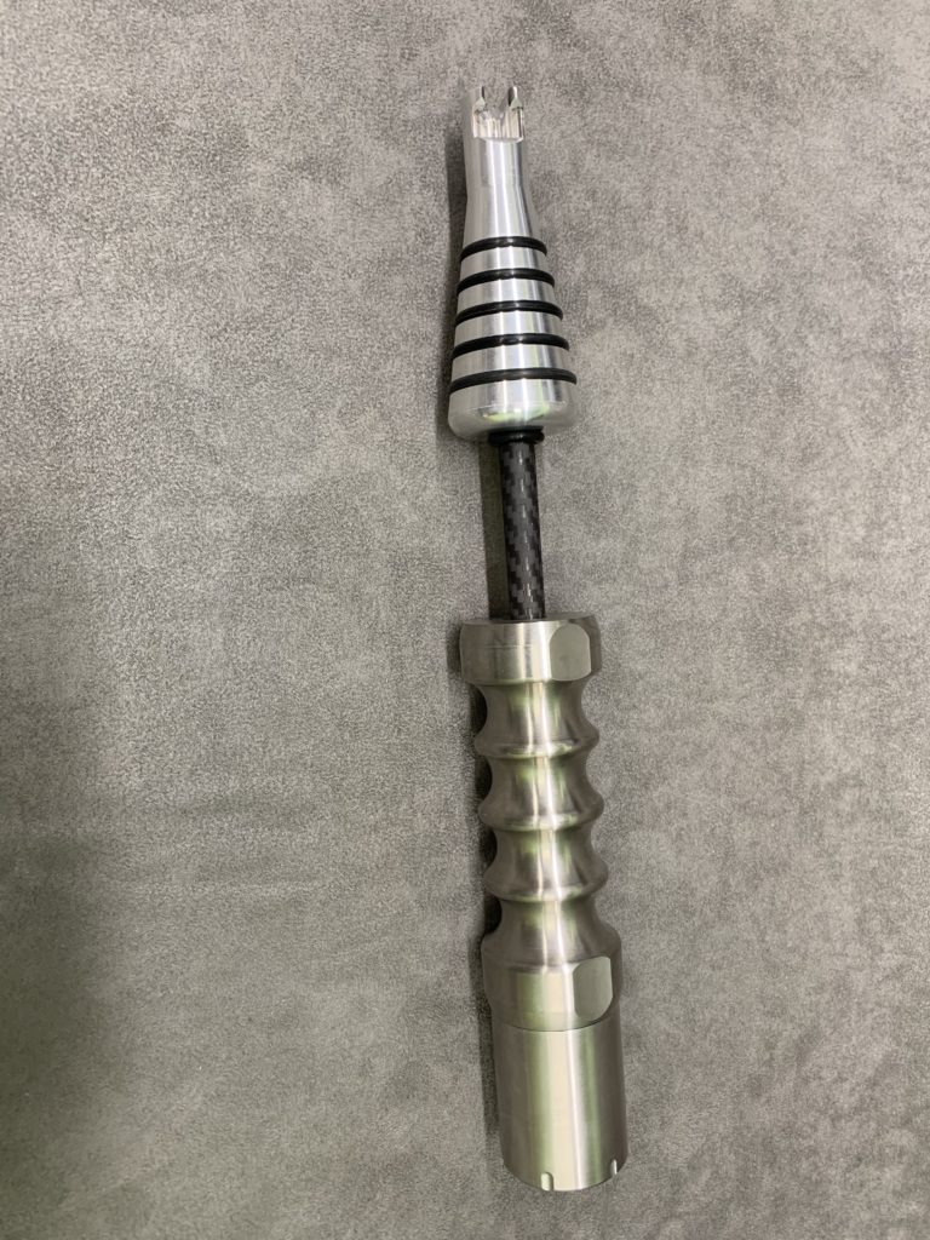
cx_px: 465
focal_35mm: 26
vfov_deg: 67.3
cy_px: 620
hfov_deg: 53.1
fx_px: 931
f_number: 1.8
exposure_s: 1/60
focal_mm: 4.25
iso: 80
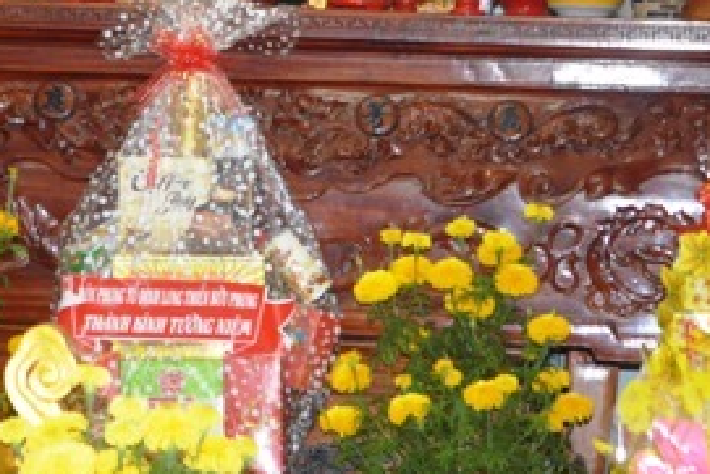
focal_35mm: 159
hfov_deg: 12.8
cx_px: 113
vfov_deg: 8.6
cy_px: 24
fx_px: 3141
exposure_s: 1/60
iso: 2200
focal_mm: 45
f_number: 5.3
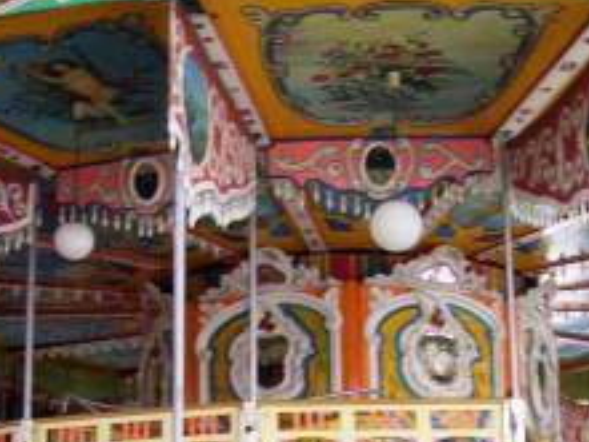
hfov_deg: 21.8
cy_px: 431
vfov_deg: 16.1
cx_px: 293
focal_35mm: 90
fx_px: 1532
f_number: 2.6
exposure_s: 1/30
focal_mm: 5.8
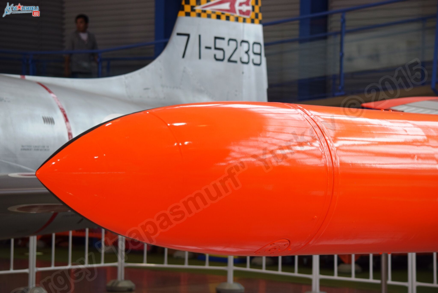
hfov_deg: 17.1
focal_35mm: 120
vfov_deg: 11.4
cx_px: 219
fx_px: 1461
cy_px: 146
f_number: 4.5
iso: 400
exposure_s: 1/80
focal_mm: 80
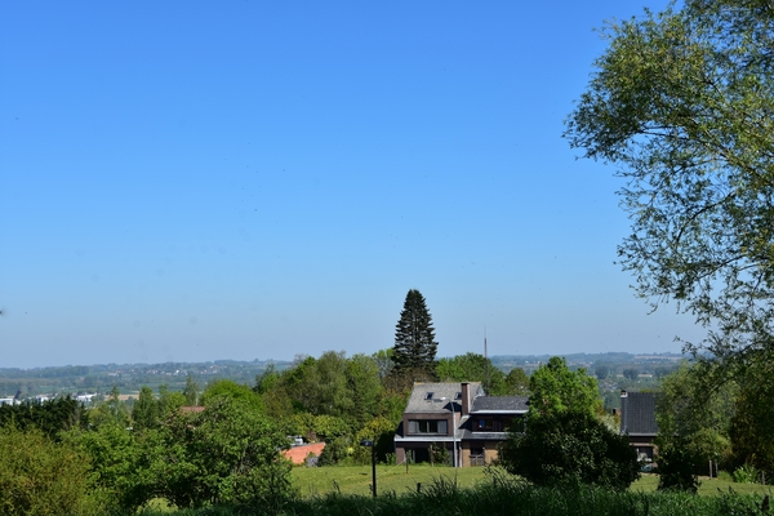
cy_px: 258
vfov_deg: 23.8
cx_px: 387
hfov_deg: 35.1
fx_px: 1225
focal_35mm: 57
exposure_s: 1/160
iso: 100
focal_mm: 38
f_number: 11
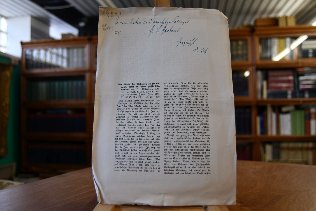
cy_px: 106
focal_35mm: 30
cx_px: 158
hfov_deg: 61.9
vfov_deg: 43.6
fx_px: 263
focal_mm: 20
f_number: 3.5
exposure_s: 1/200
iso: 800
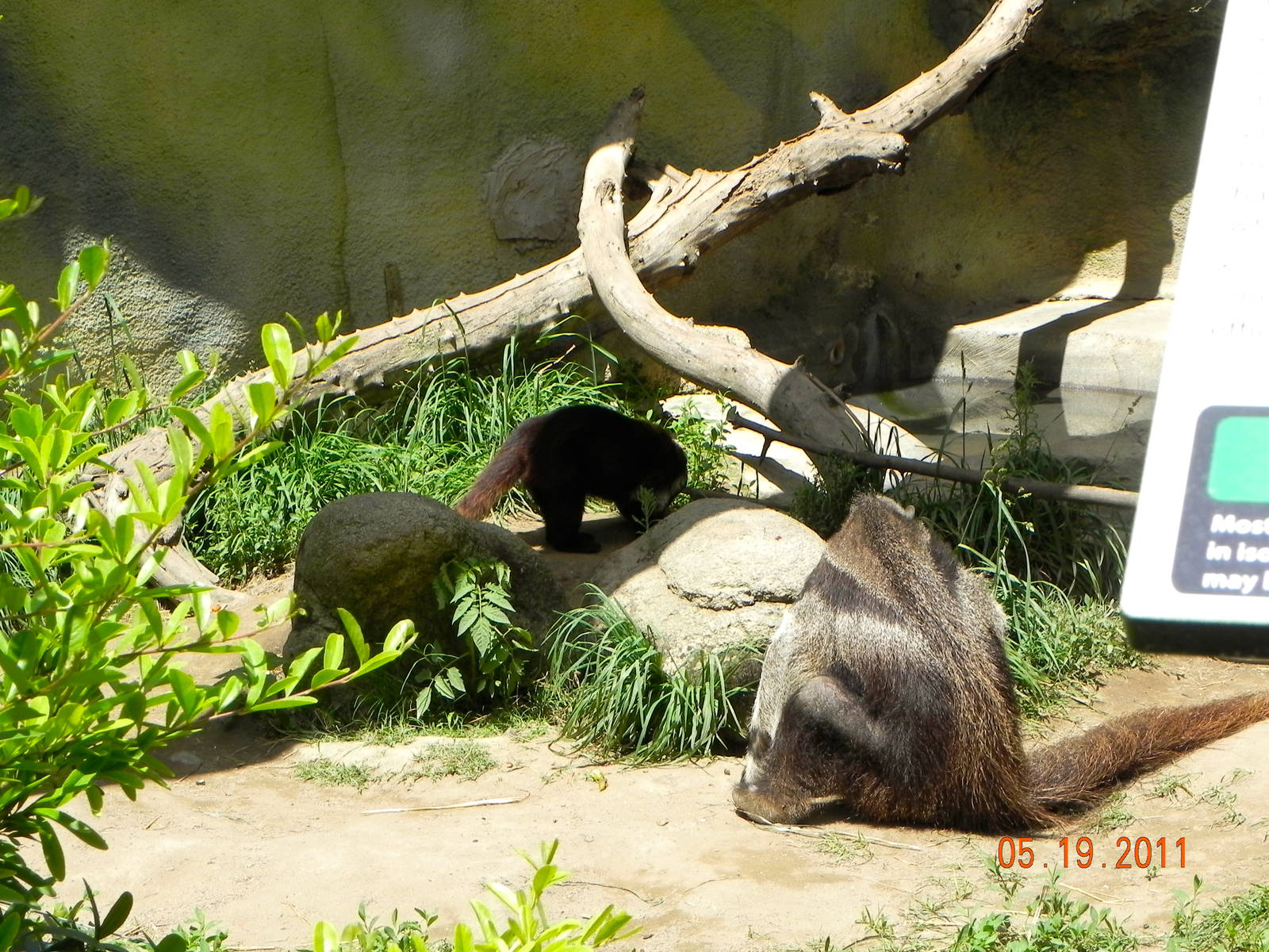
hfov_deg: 26.0
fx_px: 2749
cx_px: 634
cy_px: 476
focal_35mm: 75
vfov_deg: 19.6
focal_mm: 13.4
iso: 160
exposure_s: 1/293
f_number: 7.1
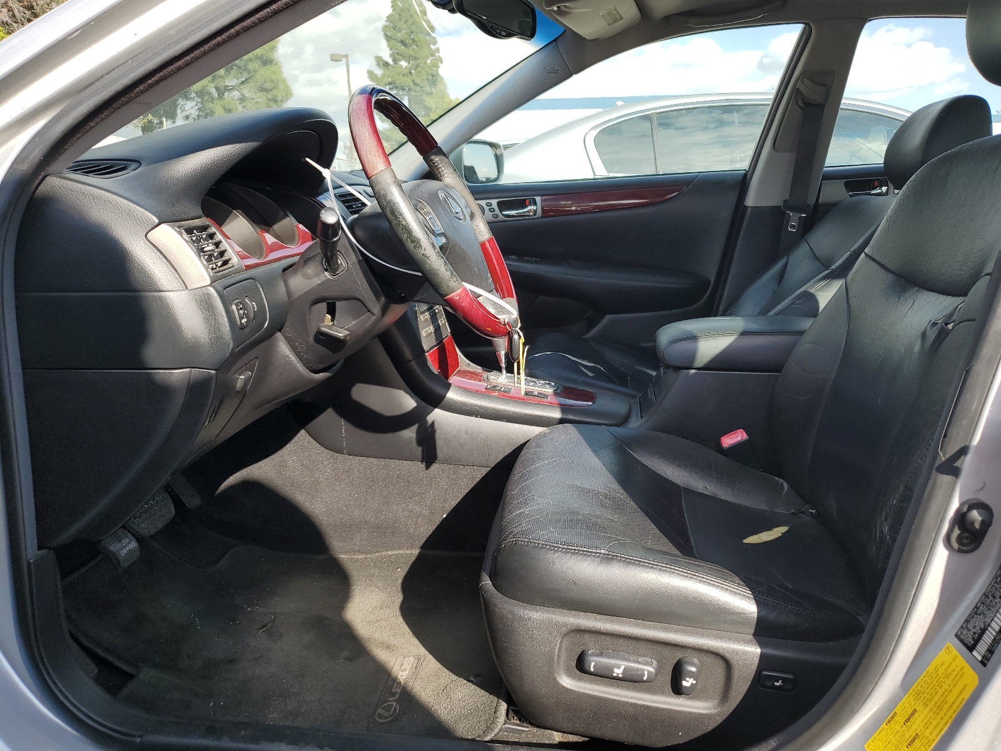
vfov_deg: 53.1
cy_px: 376
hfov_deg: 67.3
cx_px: 500
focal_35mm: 26
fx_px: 752
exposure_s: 1/909
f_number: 1.5
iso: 50
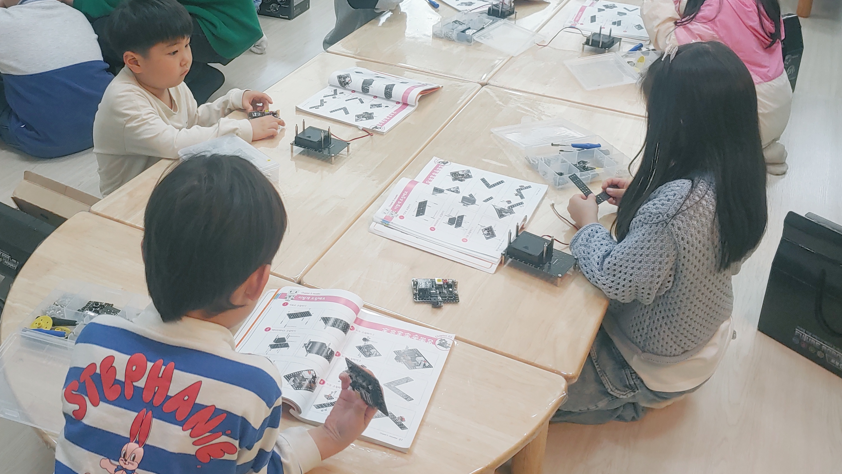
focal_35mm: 38
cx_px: 324
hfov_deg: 52.3
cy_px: 52
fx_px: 848
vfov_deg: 29.9
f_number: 1.5
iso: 50
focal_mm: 4.23
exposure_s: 1/120
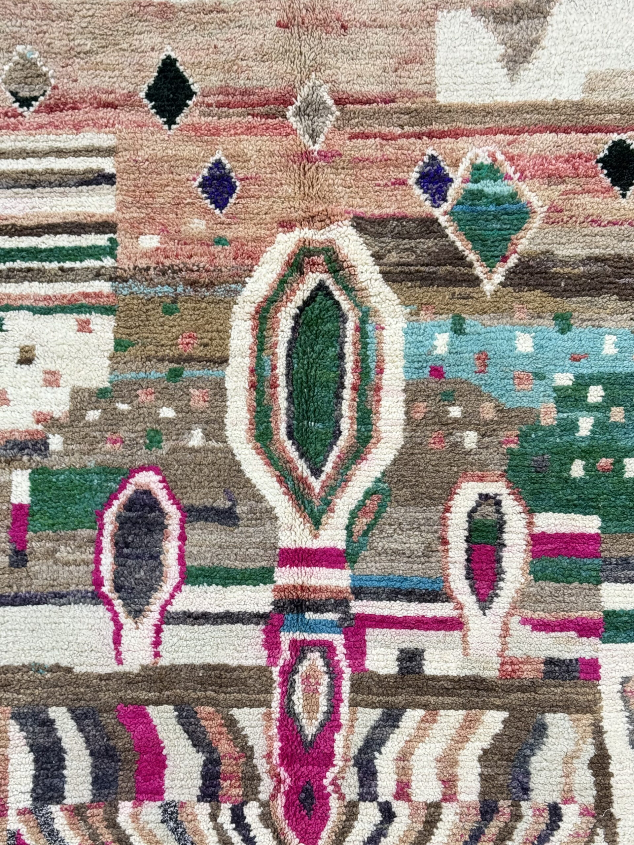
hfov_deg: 30.3
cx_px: 317
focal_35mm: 48
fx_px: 1172
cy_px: 422
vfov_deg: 39.7
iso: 200
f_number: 1.78
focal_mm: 6.76
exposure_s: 1/50
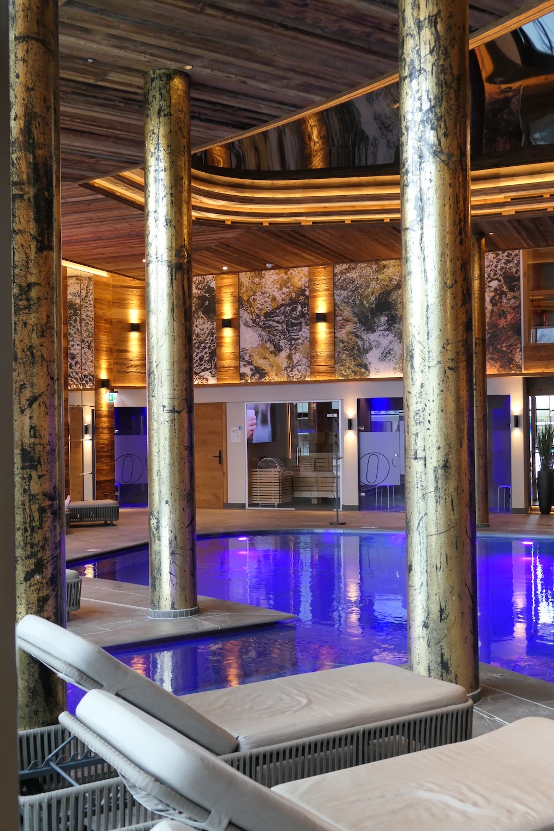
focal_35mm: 40
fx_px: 923
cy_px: 416
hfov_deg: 33.4
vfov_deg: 48.5
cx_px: 277
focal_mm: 14.6
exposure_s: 1/80
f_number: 3.4
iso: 800
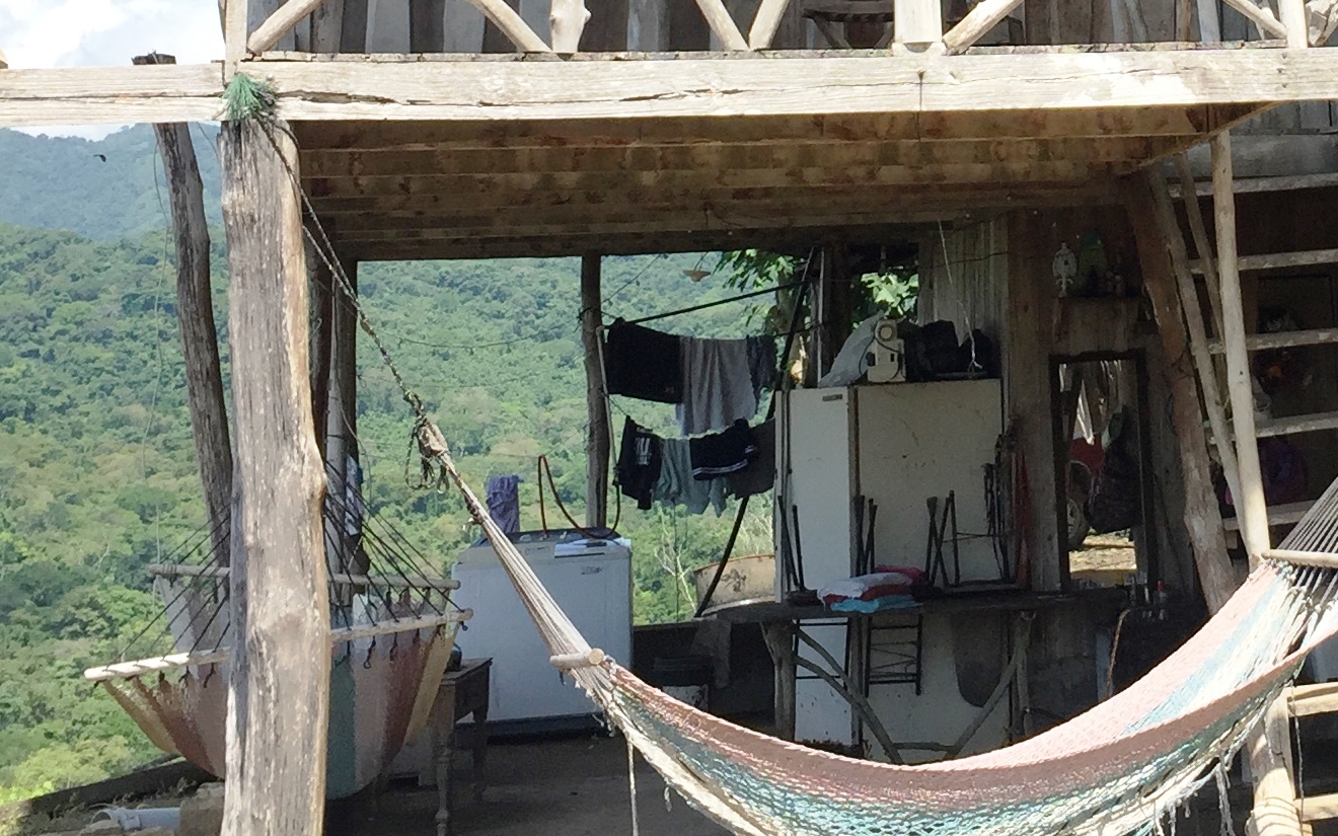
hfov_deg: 26.3
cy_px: -152
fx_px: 2771
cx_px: 1197
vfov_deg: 16.5
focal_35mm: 76
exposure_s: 1/1163
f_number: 2.2
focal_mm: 4.15
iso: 32
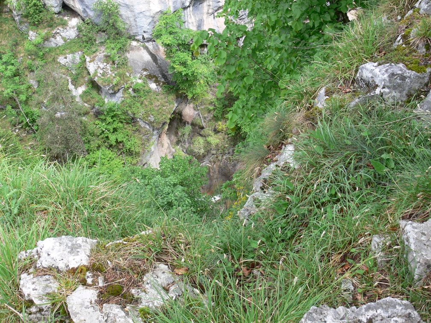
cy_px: 162
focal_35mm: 35
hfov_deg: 52.6
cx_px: 216
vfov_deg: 40.7
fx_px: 436
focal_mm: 7.4
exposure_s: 1/100
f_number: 4
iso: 80
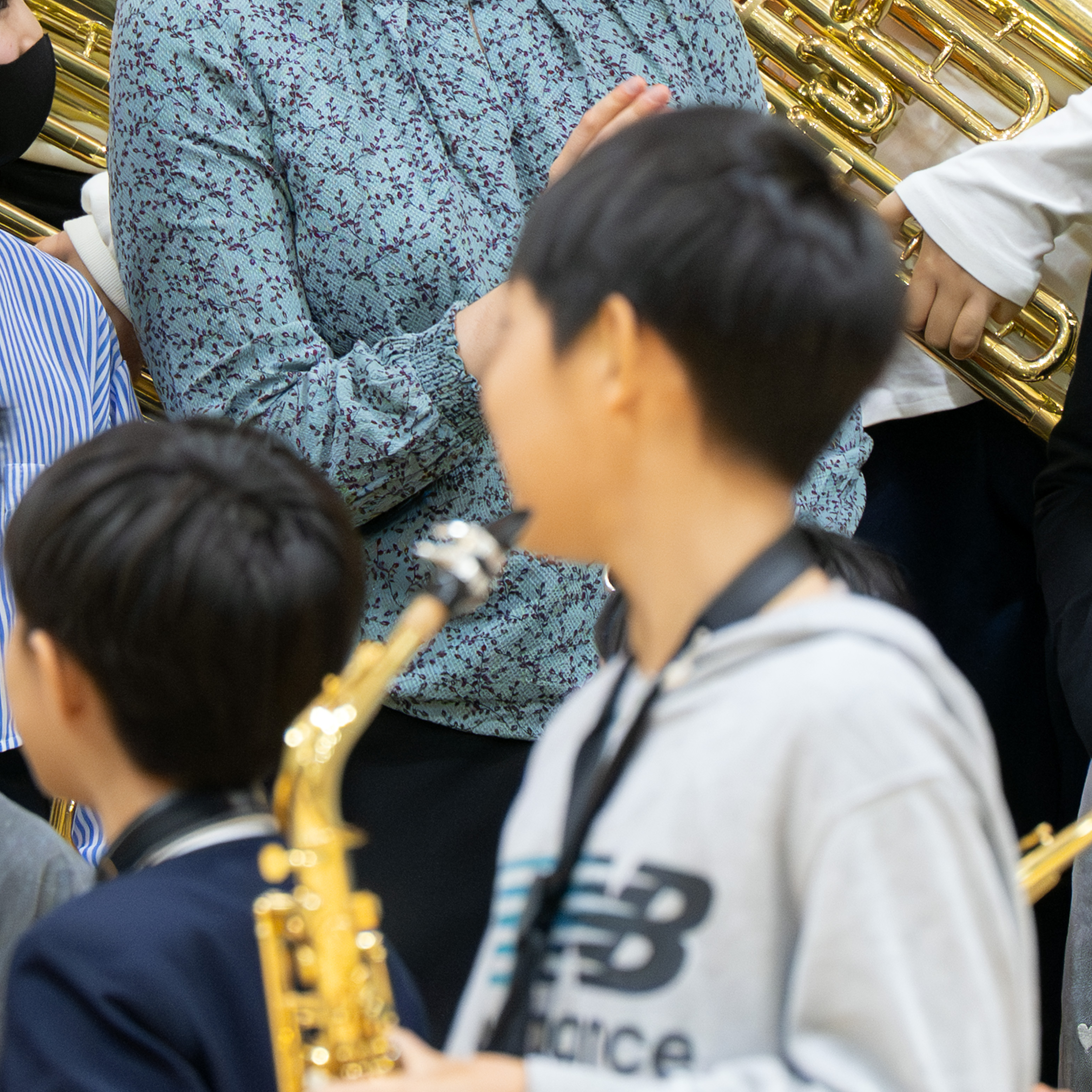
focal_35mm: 451
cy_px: -233
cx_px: 420
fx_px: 16096
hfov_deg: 3.9
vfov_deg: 3.9
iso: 4000
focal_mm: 200
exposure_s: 1/250
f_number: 3.5
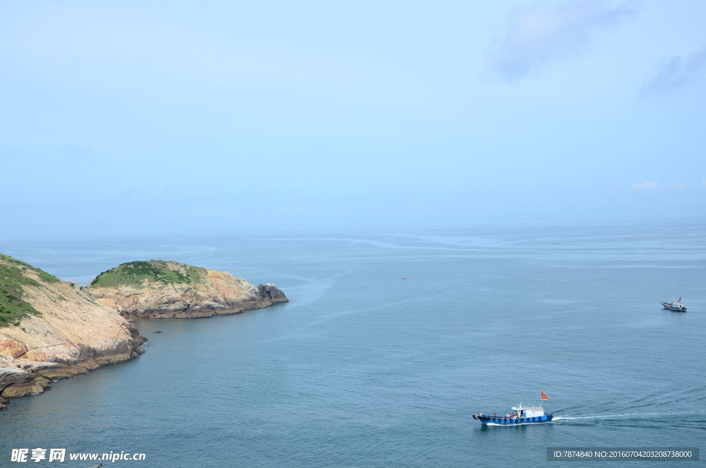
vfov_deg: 25.6
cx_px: 353
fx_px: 1027
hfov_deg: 37.9
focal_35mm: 52
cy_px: 234
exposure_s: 1/320
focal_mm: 35
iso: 100
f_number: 7.1
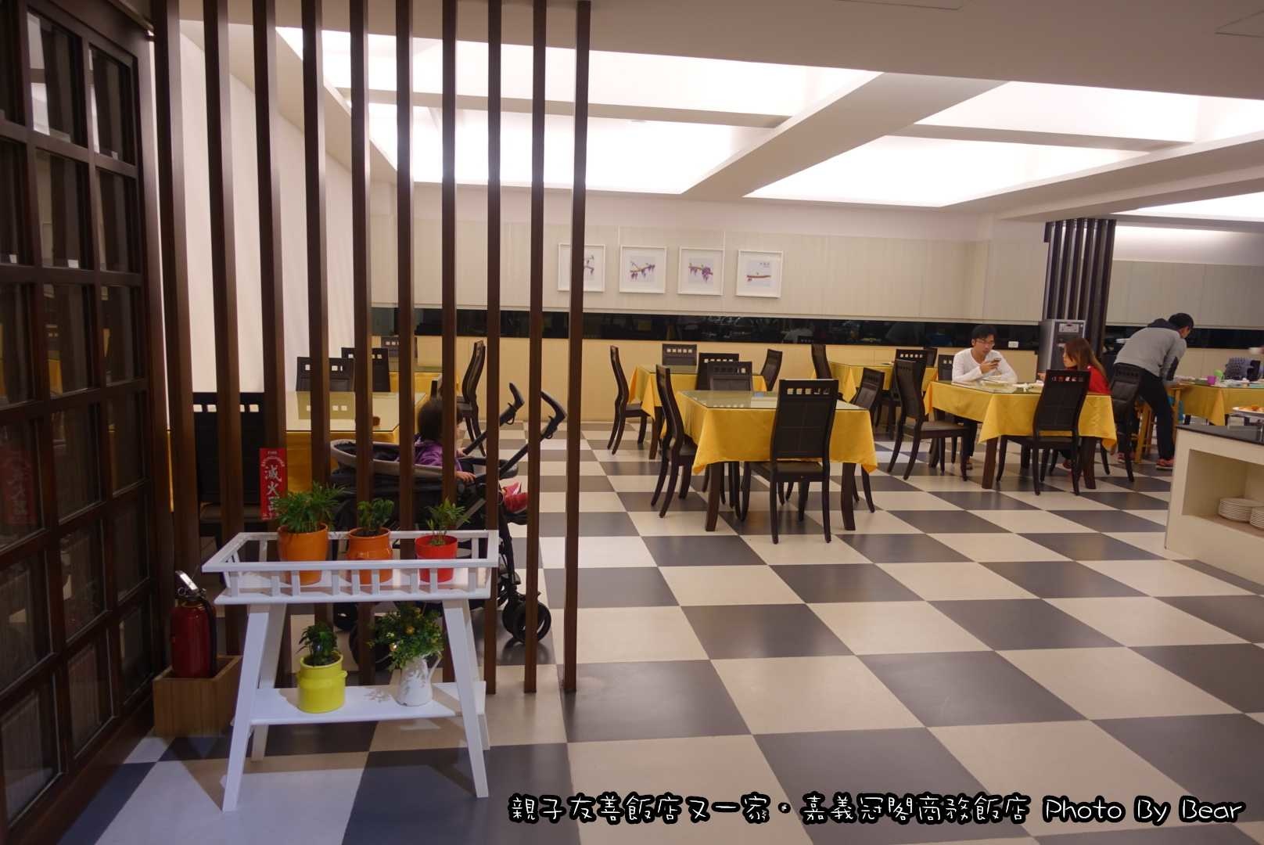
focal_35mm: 24
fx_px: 843
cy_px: 422
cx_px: 632
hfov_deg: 73.7
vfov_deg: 53.2
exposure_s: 1/30
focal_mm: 8.8
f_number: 2
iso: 125
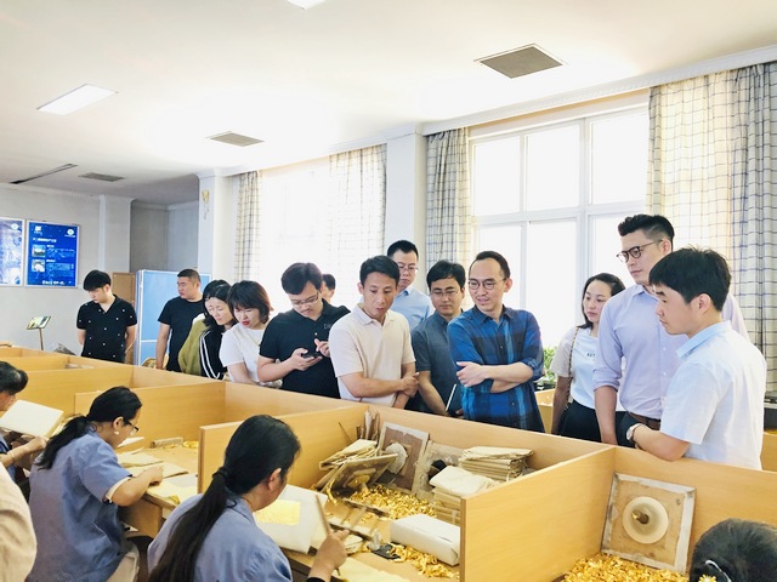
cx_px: 388
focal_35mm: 28
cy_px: 291
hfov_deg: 63.4
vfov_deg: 49.7
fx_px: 628
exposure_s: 1/17
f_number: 1.8
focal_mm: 4
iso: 64
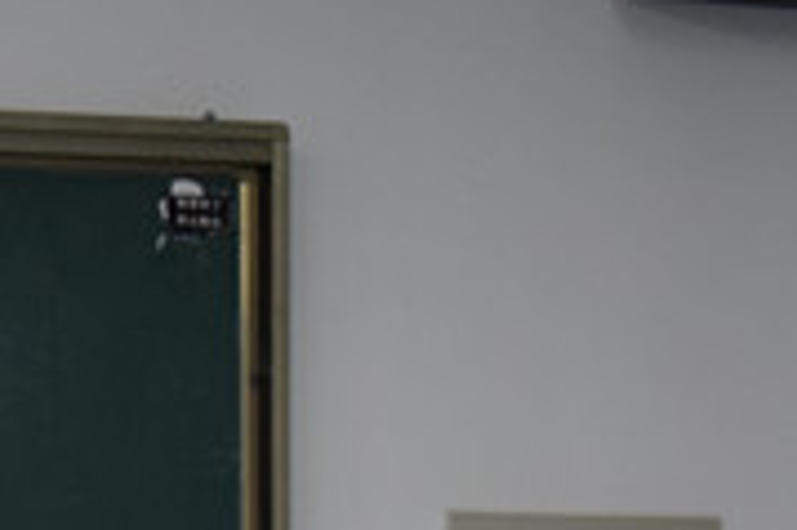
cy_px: 1053
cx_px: -325
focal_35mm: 281
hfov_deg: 7.2
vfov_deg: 4.8
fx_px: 6215
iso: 800
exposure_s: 1/60
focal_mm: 42
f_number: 4.8
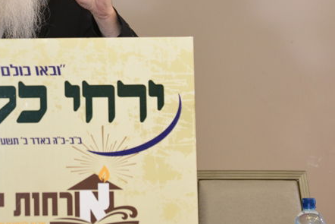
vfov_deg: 6.7
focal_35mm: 204
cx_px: 28
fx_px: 1899
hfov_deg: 10.0
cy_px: 20
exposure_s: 1/160
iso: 640
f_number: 5.6
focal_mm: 100
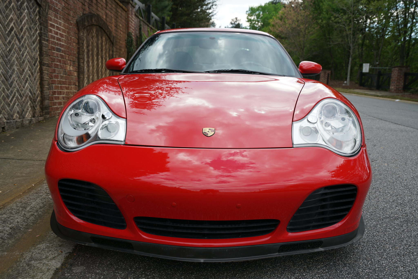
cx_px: 209
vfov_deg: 42.3
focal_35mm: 31
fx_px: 360
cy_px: 140
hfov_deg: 60.3
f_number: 5.6
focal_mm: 31
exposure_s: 1/200
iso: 100
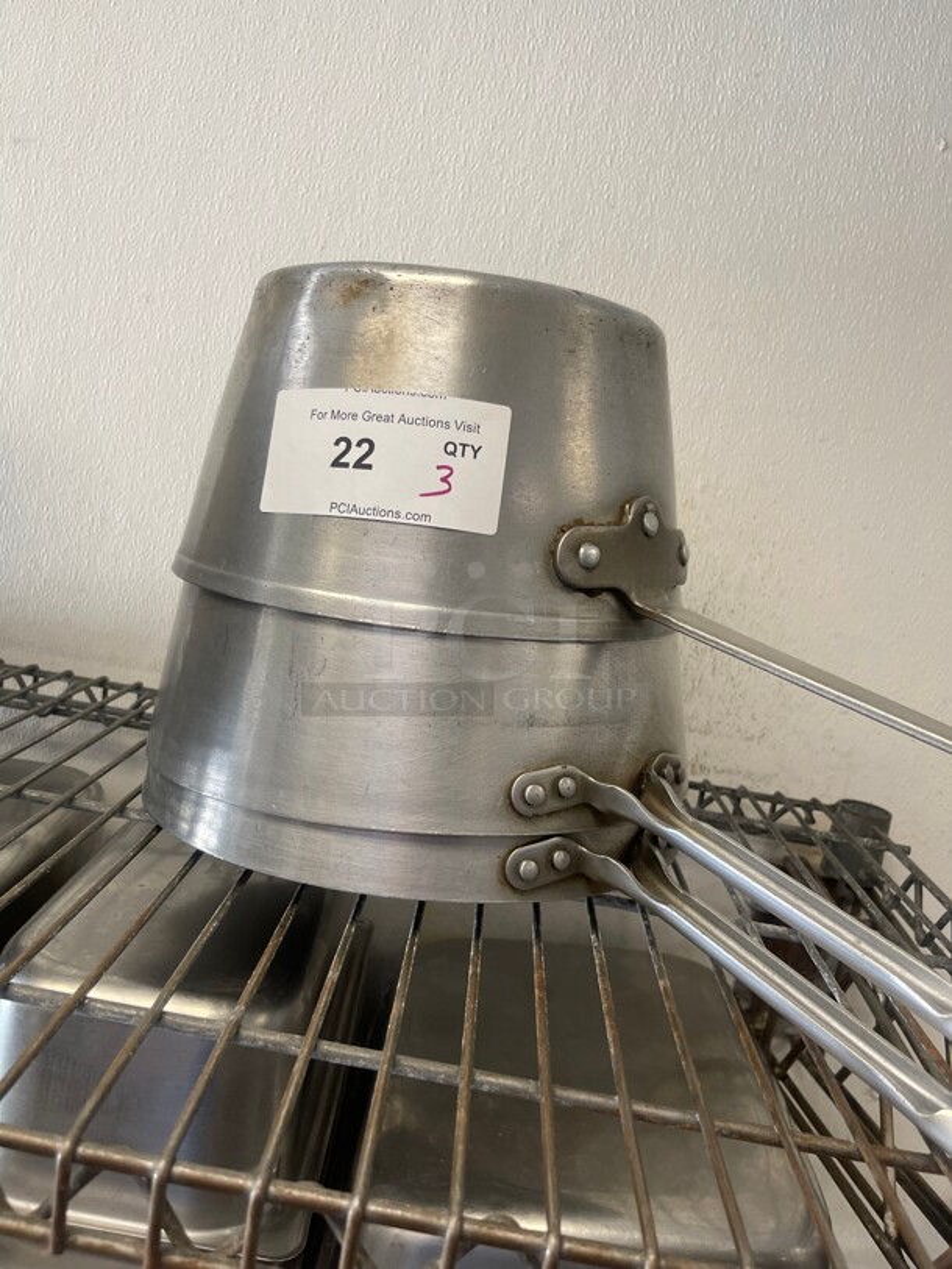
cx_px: 476
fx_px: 953
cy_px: 634
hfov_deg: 53.1
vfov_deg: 67.3
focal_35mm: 26
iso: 125
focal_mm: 5.1
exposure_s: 1/120
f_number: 1.6
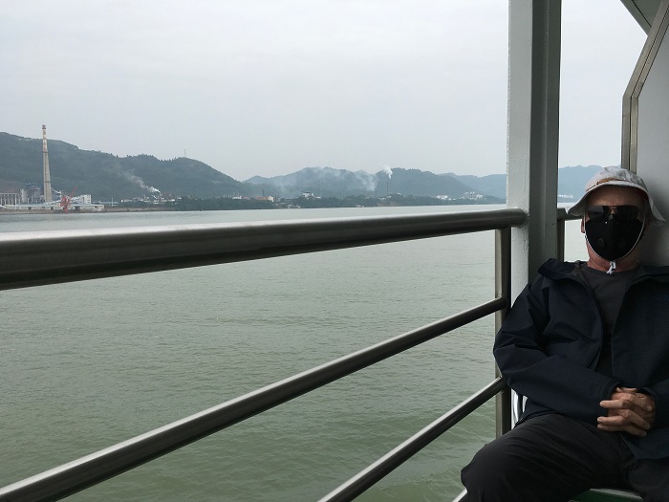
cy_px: 251
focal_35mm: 29
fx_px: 560
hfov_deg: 61.7
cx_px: 334
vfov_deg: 48.2
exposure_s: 1/1374
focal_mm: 4.15
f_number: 2.2
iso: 25
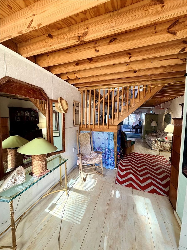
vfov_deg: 102.1
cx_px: 94
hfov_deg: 85.7
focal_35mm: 14
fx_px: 101
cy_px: 125
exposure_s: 1/60
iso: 250
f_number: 2.2
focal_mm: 2.22
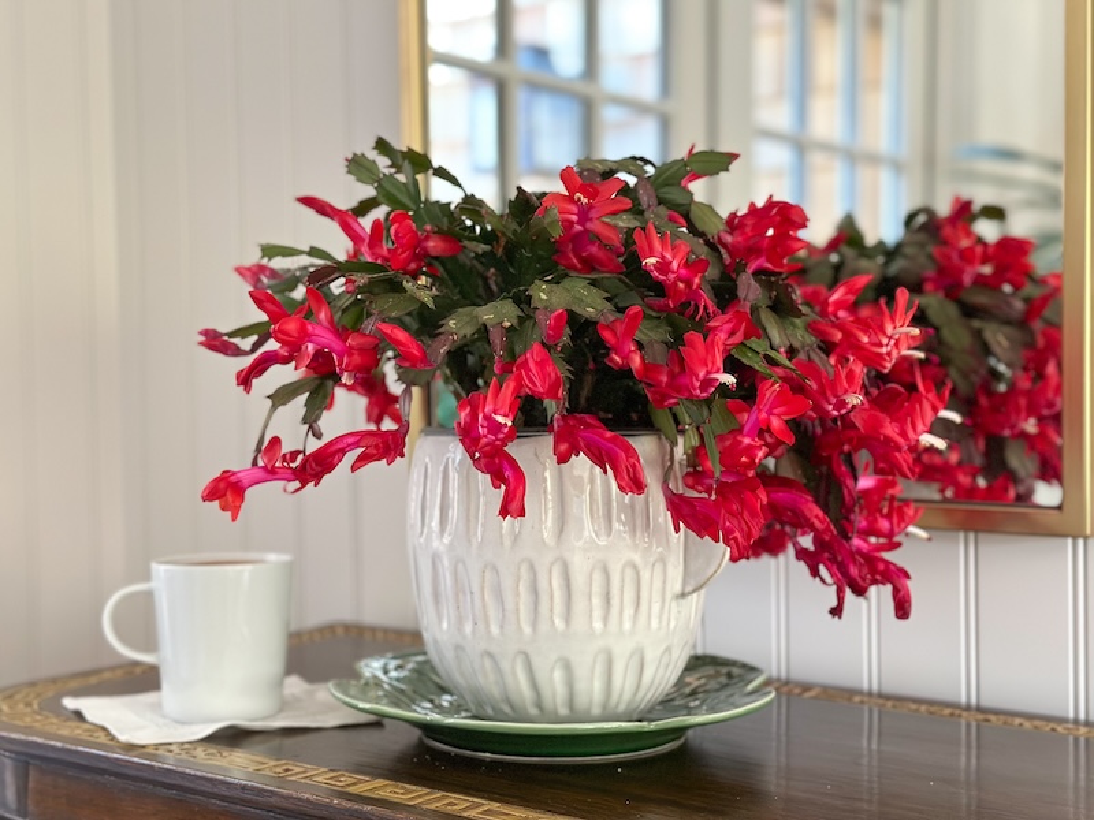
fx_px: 1517
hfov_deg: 39.7
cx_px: 547
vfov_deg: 30.3
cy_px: 410
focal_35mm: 48
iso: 400
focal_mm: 6.86
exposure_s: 1/40
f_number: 1.8
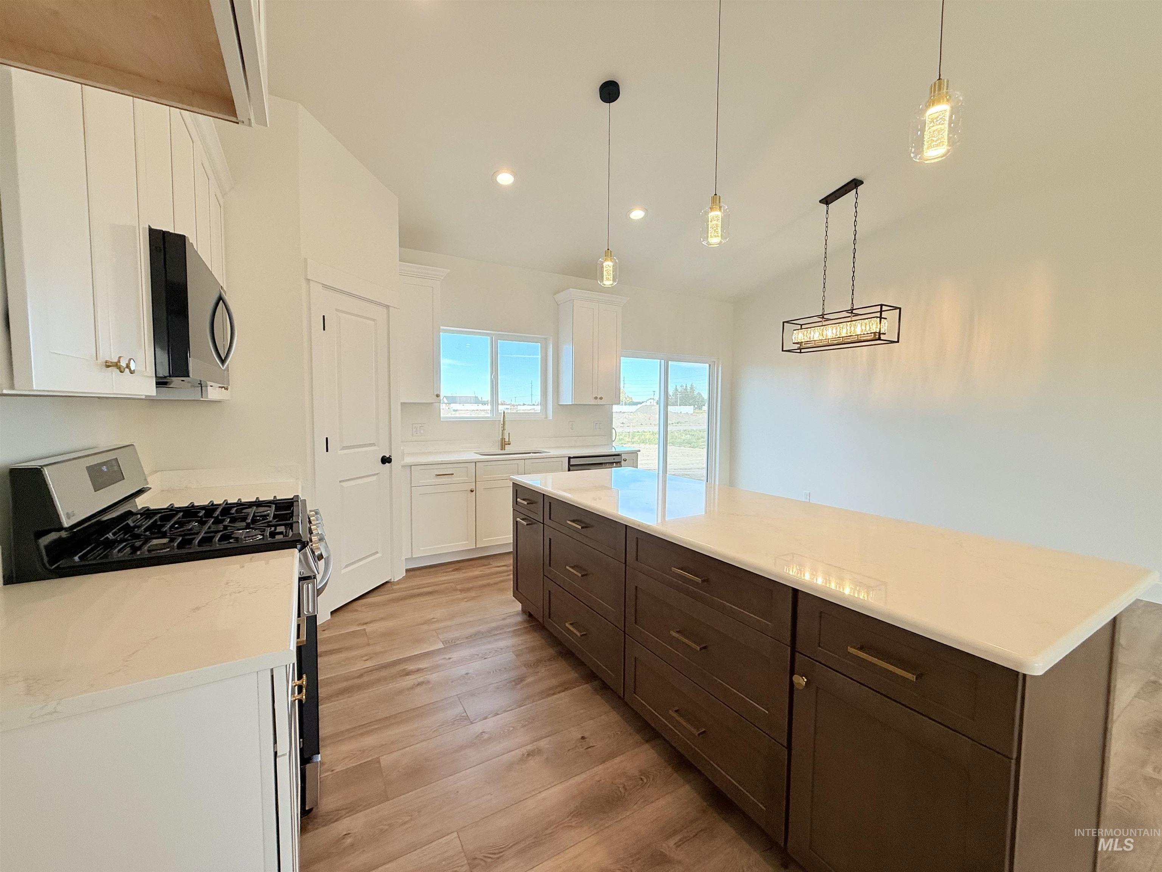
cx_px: 581
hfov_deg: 102.1
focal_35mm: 14
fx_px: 470
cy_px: 436
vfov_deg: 85.7
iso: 64
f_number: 2.2
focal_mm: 2.22
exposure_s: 1/165
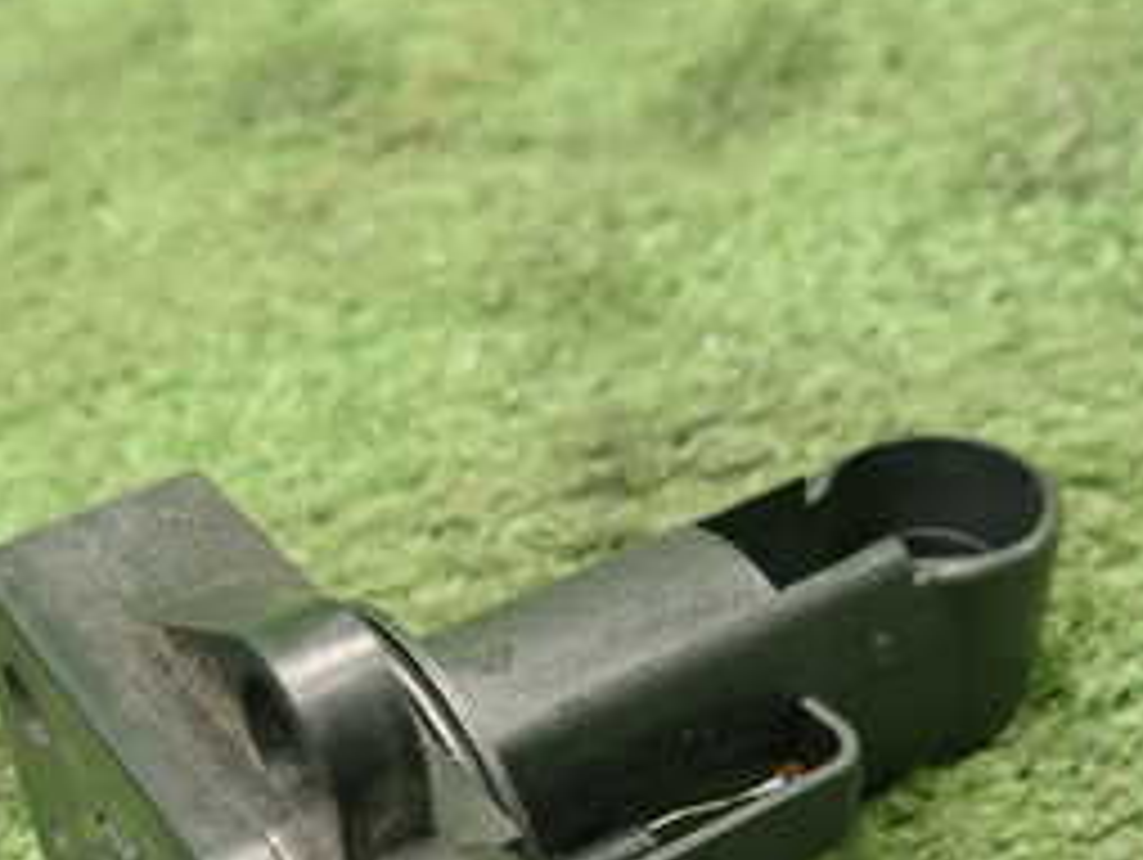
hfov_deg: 32.7
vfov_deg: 23.7
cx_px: 536
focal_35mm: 59
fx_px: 1950
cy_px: 878
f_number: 2
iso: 320
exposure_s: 1/30
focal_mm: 4.5
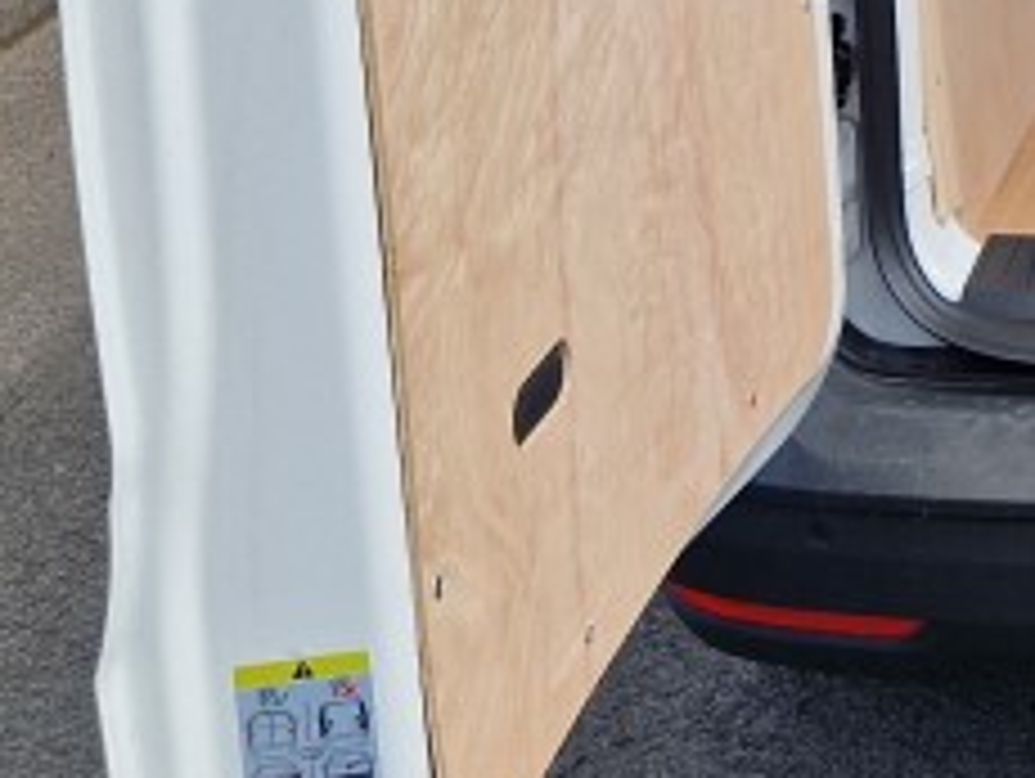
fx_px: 2993
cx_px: 1674
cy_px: -387
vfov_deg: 13.9
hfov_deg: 17.2
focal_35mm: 100
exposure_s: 1/806
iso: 50
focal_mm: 5.4
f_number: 1.8
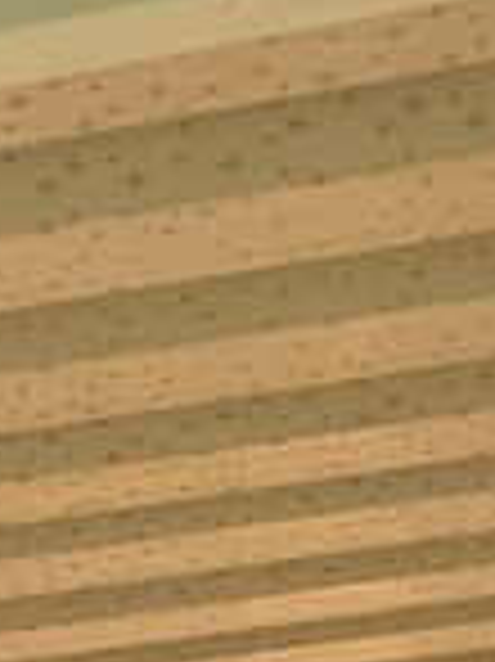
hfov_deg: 24.0
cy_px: 1279
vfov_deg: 19.8
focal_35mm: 61
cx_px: 216
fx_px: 1165
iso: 50
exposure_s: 1/799
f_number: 2.2
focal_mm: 2.22
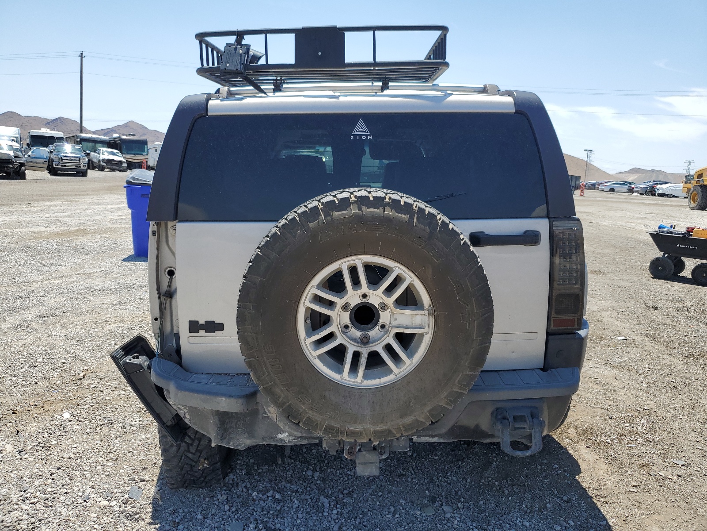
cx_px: 354
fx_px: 531
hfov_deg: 67.3
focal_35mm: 26
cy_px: 266
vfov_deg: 53.1
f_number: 1.5
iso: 50
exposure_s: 1/2500
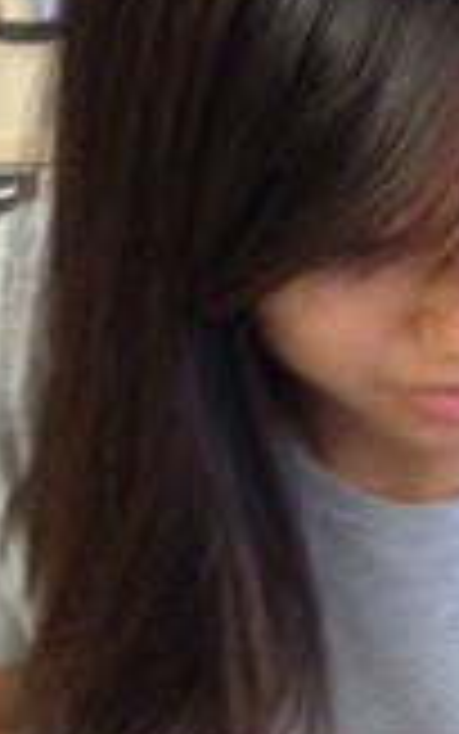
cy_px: 797
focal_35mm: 137
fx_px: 2740
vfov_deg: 14.9
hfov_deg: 9.6
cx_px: 266
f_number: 2.4
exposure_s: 1/20
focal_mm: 4.12
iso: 400
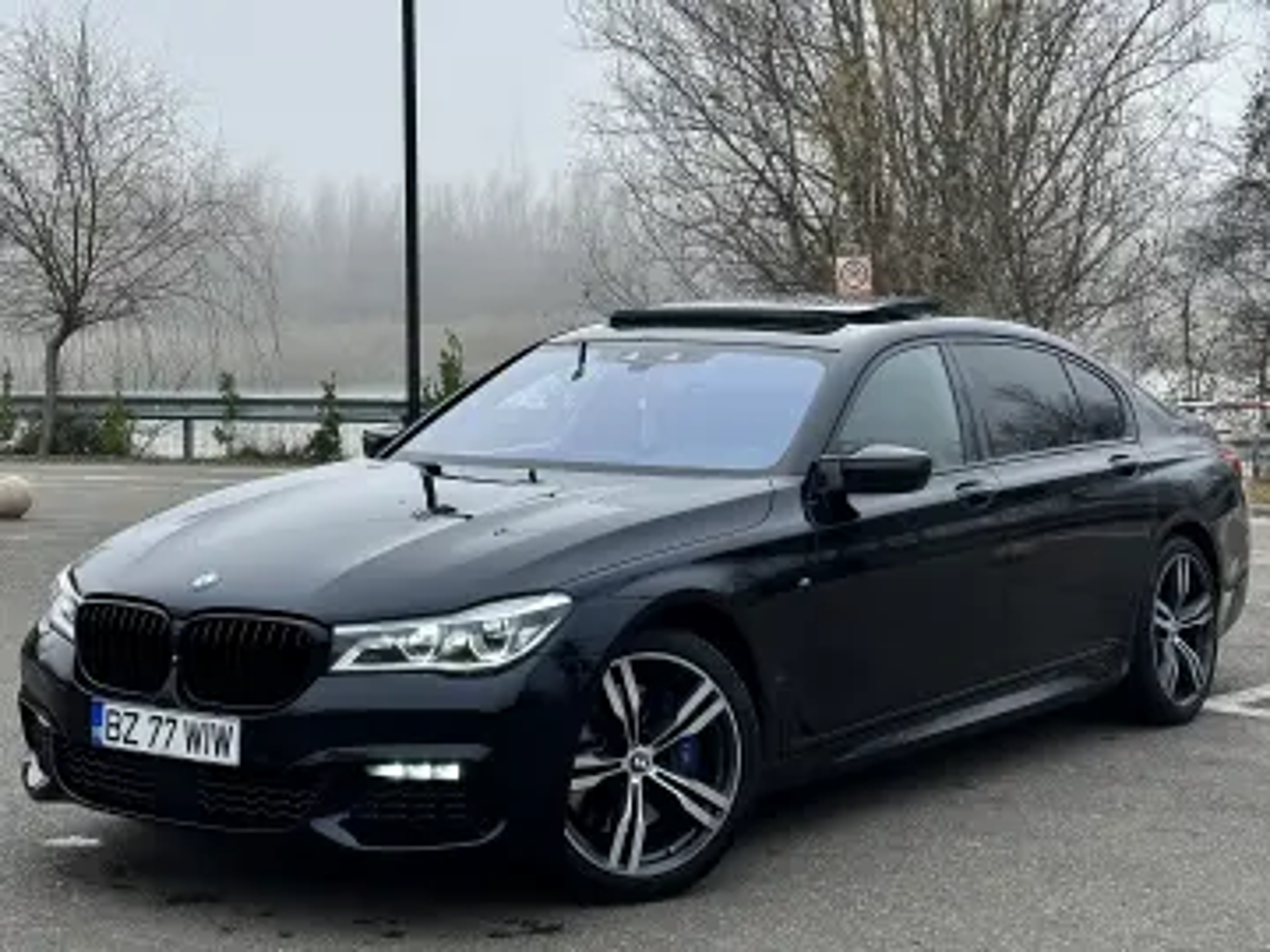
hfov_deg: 39.7
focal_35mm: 48
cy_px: 476
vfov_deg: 30.3
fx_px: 1761
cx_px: 635
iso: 64
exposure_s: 1/1357
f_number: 1.78
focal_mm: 6.86
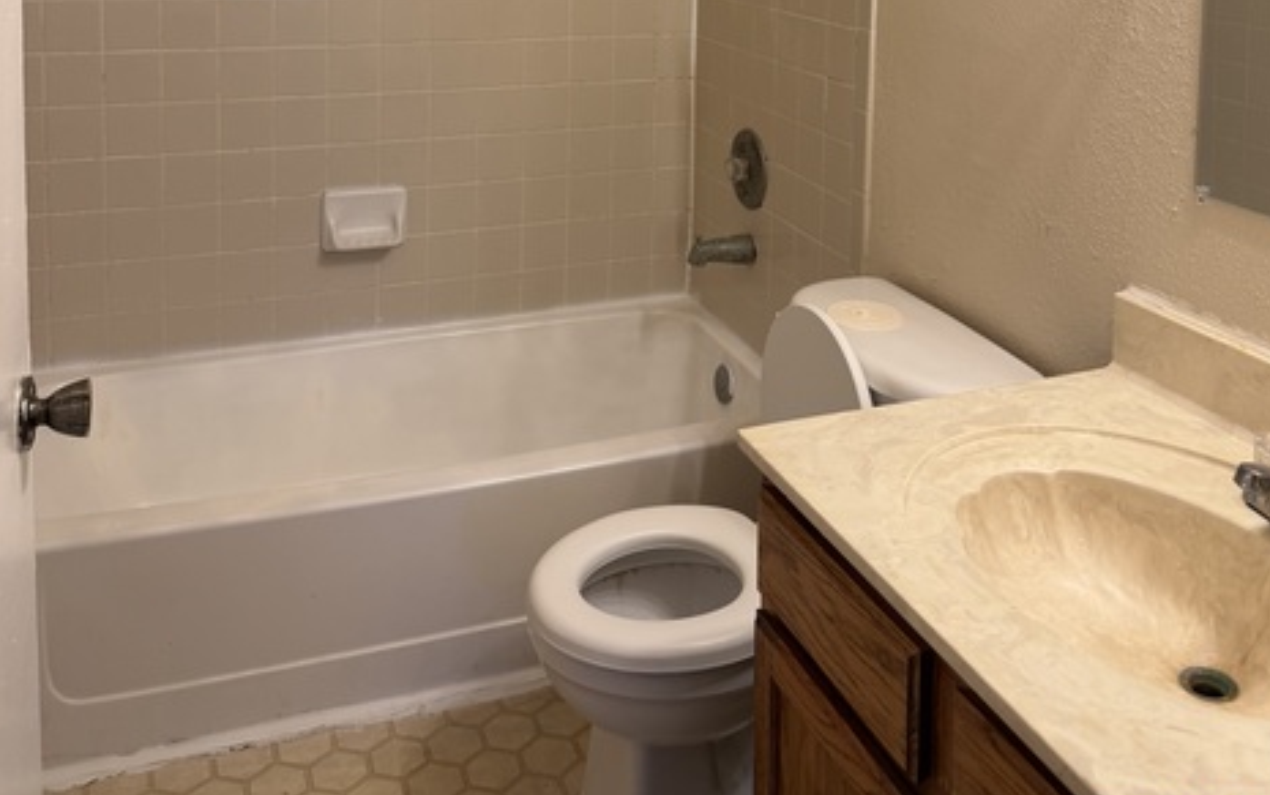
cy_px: -14
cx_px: 653
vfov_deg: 33.1
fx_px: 1212
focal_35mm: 35
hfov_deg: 55.3
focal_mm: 6.76
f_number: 1.78
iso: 125
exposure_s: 1/120
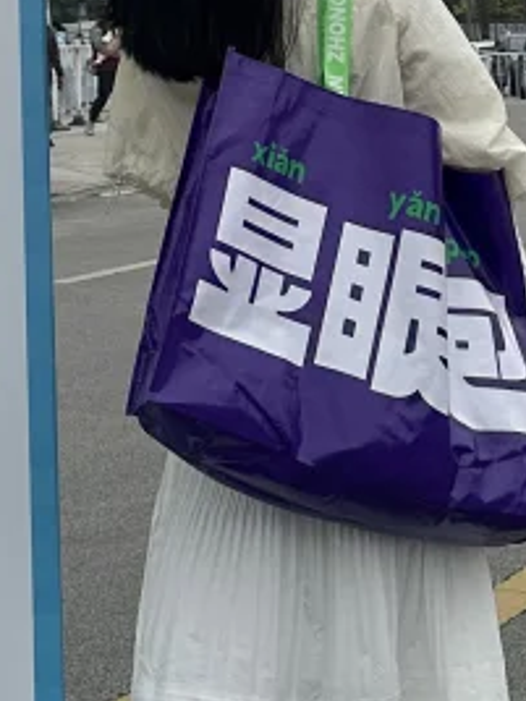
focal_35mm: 129
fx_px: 2614
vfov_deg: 13.8
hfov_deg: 11.3
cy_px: -510
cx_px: -65
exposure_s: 1/4348
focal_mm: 6.86
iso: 80
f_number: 1.78
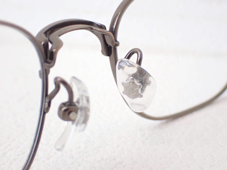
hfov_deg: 27.4
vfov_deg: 20.7
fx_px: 466
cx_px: 114
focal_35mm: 71
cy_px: 85
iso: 800
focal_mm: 12.73
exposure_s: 1/160
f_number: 3.9
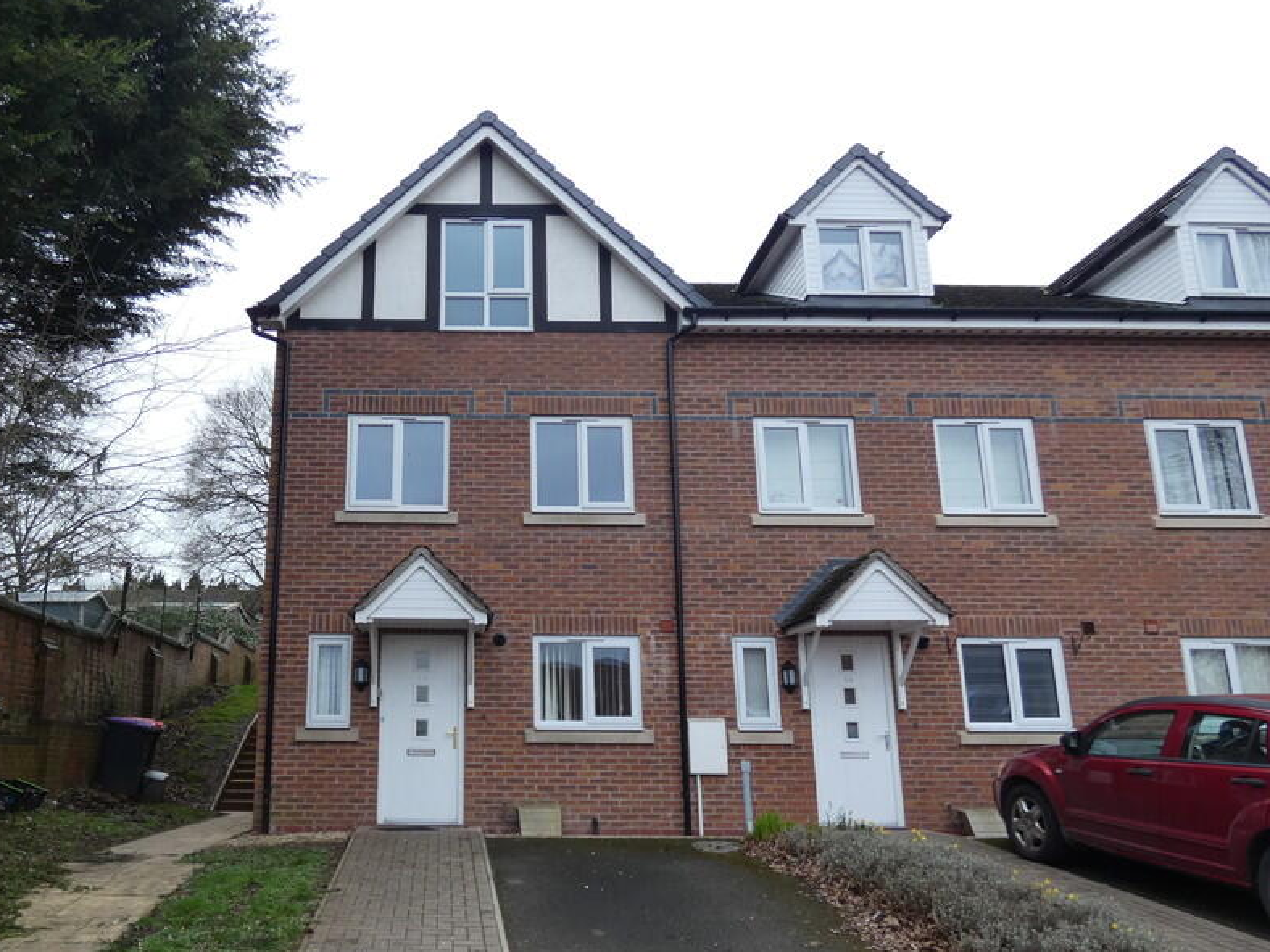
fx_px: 954
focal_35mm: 26
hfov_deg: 65.9
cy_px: 543
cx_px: 446
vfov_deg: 52.9
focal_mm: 3.6
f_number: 2.8
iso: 80
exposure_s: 1/320
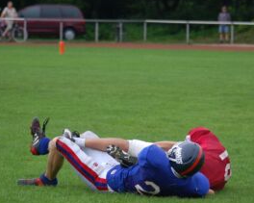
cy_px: 122
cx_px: 150
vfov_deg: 5.8
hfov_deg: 7.3
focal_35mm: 265
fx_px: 1991
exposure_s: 1/500
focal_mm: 110
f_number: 4.2
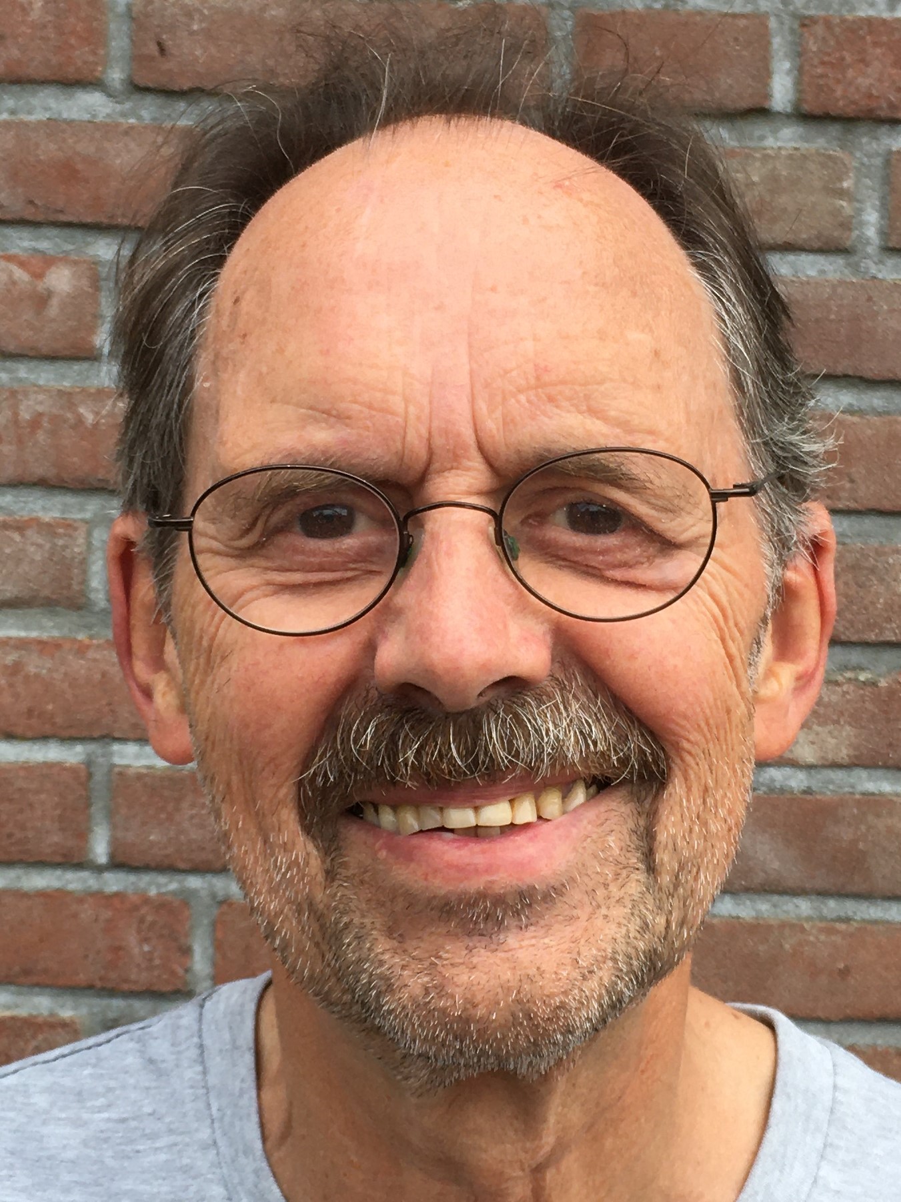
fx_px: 1007
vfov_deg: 61.7
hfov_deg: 48.2
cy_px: 601
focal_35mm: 29
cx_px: 450
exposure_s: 1/409
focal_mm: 4.15
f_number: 2.2
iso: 25
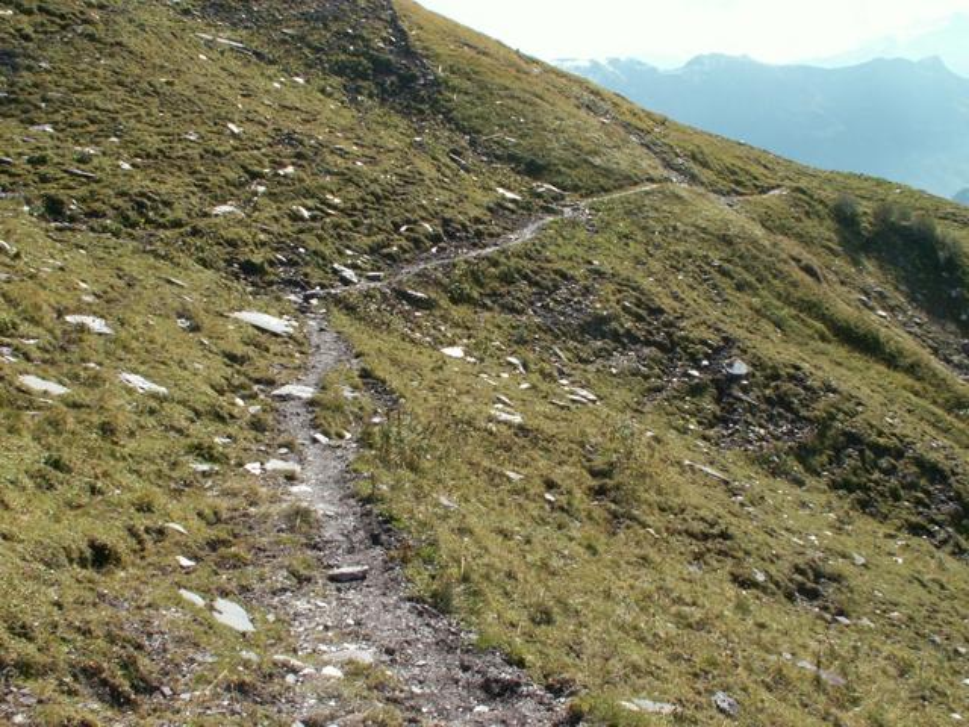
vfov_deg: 40.7
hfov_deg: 52.6
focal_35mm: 35
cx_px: 484
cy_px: 364
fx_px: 980
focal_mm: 5.86
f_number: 5.6
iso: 50
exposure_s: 1/200
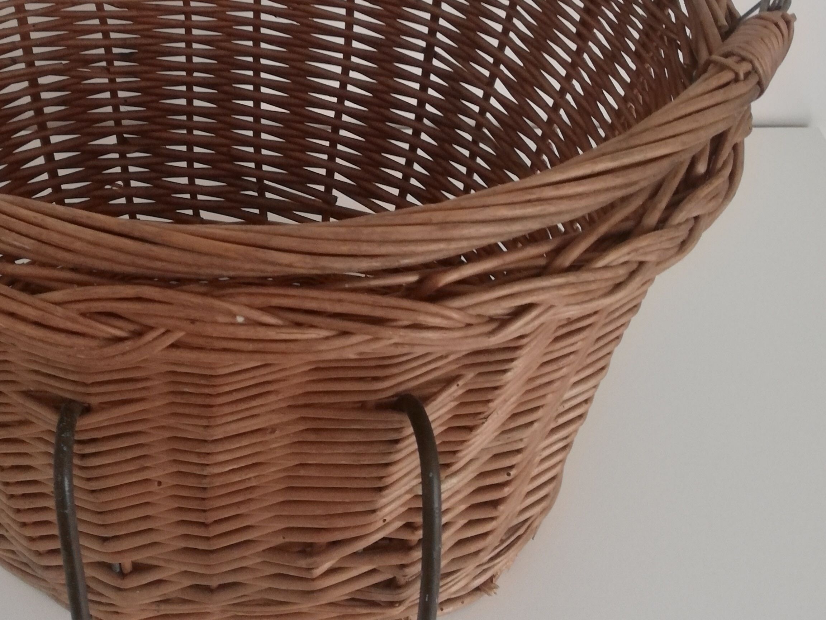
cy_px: 149
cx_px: 258
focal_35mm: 52
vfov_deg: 27.6
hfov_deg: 36.3
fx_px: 1241
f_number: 2.2
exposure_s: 1/25
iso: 500
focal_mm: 3.81
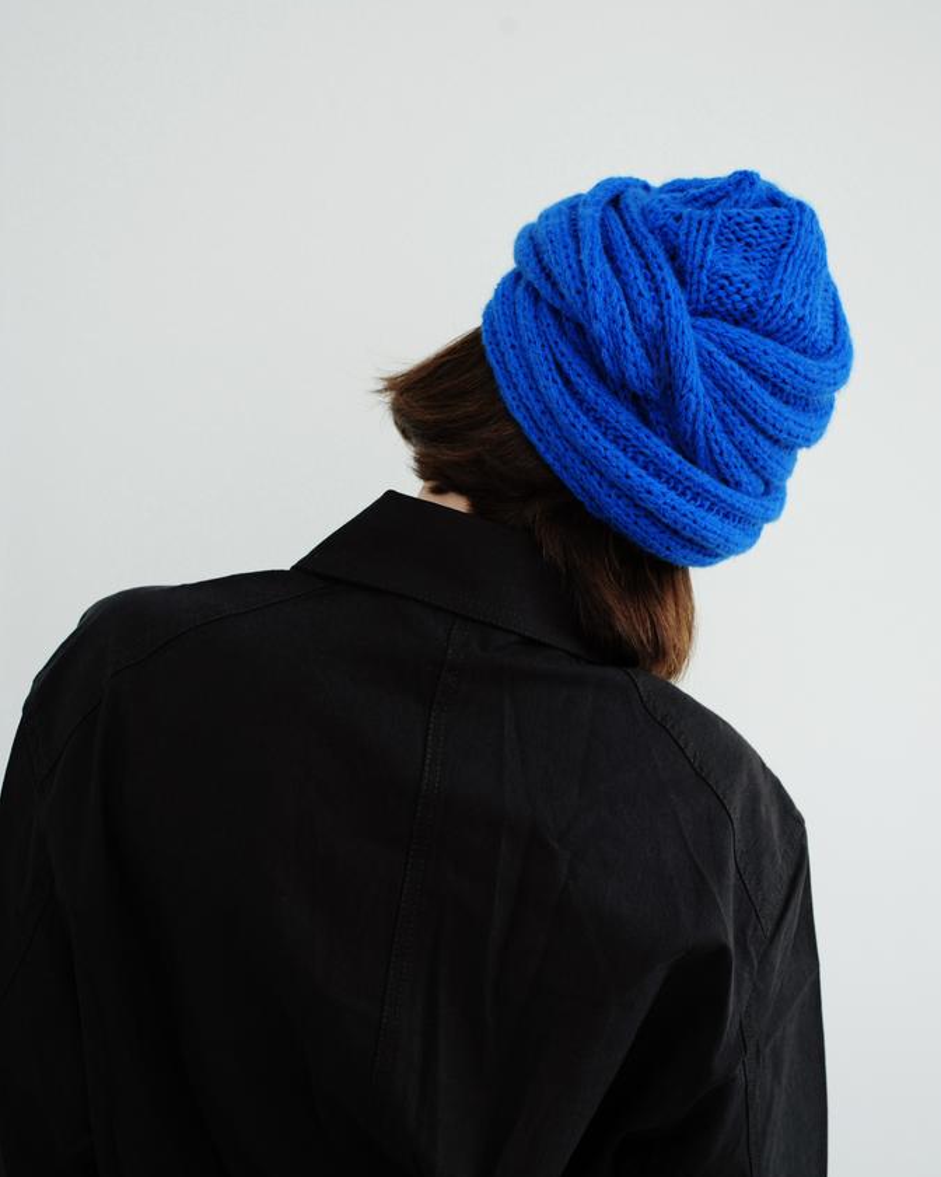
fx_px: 1392
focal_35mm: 40
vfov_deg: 45.8
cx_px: 475
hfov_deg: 37.3
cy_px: 591
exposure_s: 1/60
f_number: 5.6
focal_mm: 35
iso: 400
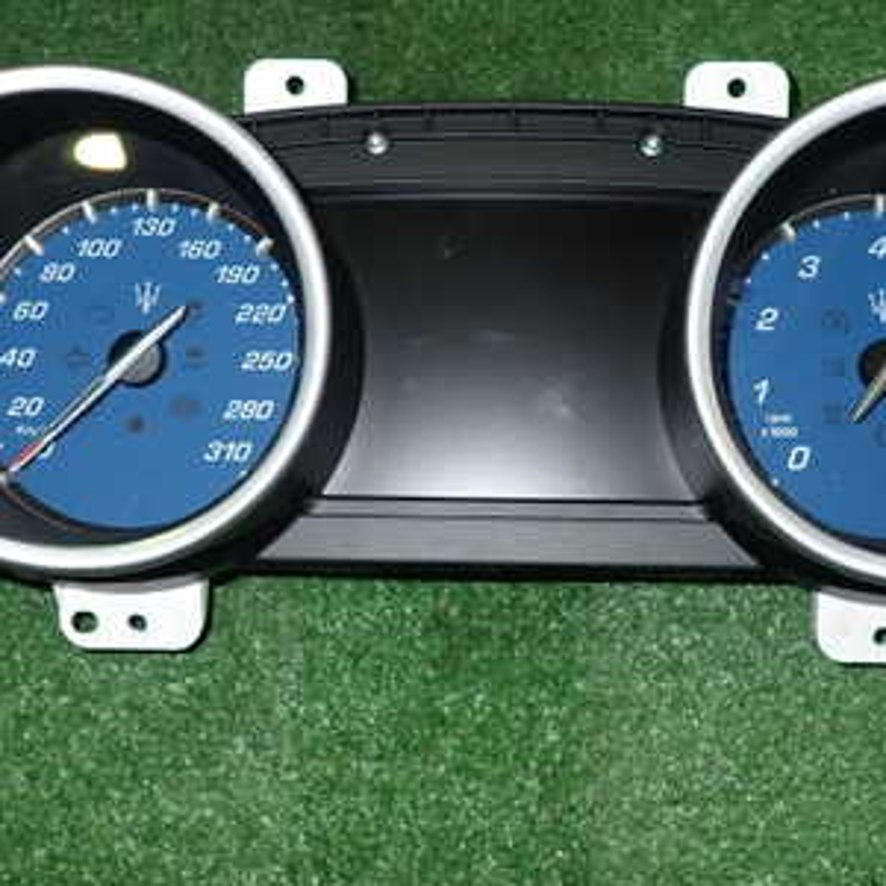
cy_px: 309
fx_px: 1274
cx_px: 503
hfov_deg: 38.3
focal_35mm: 44
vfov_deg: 38.0
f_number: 5.6
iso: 200
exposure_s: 1/30
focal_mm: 4.5
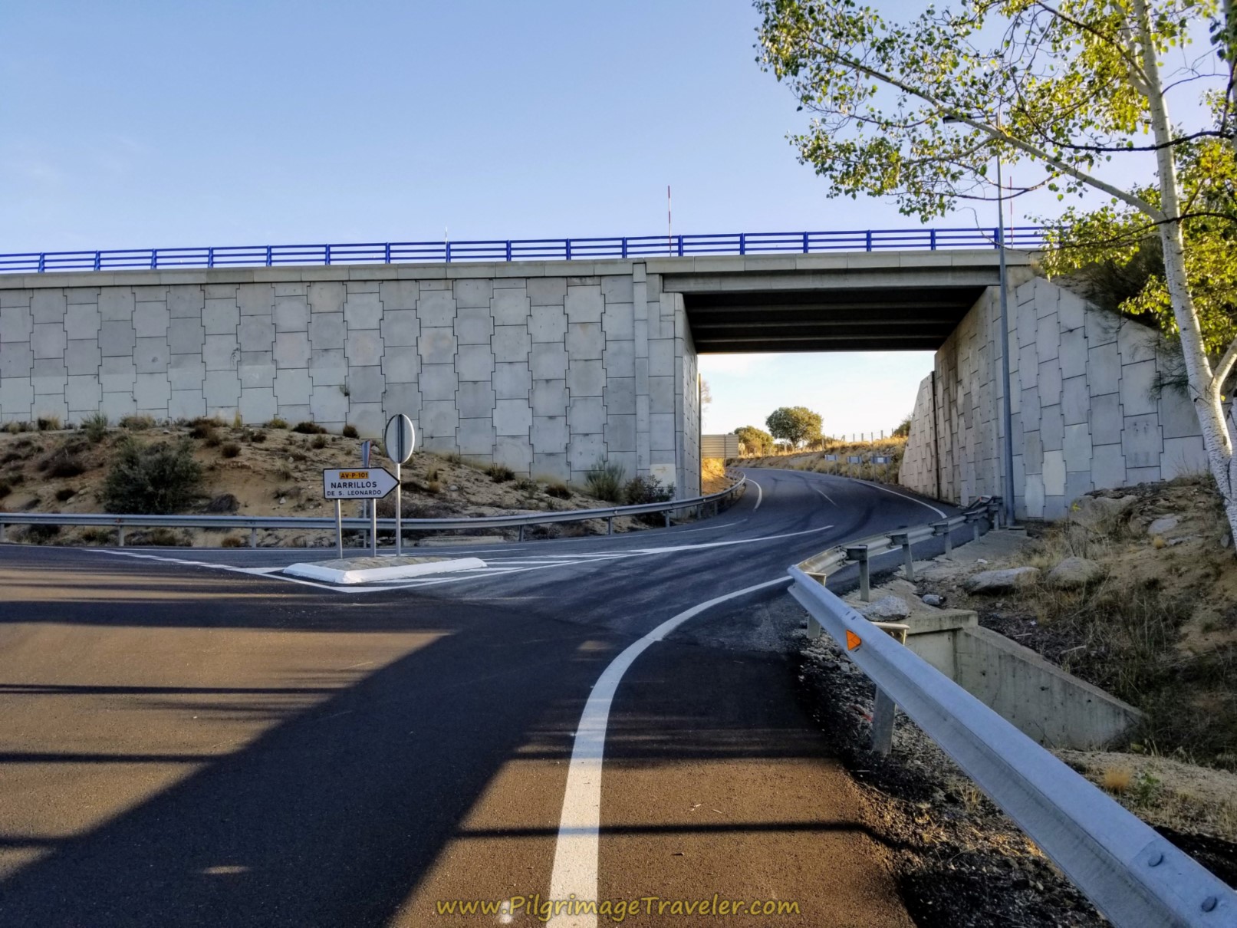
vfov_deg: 53.1
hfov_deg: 67.3
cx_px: 618
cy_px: 464
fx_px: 929
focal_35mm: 26
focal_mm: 4.3
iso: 50
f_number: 1.7
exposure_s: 1/720
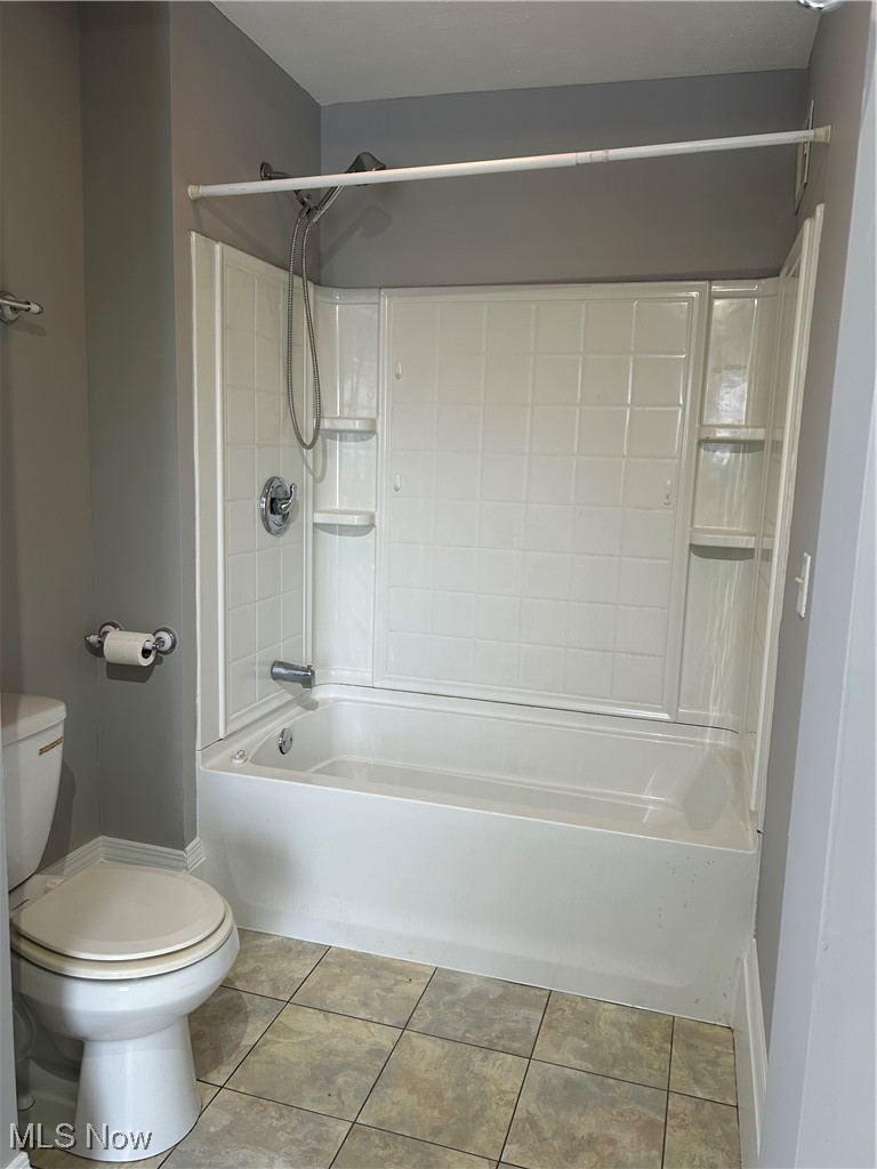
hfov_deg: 53.1
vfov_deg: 67.3
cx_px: 438
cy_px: 584
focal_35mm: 26
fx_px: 878
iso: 100
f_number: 1.5
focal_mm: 5.7
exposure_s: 1/120
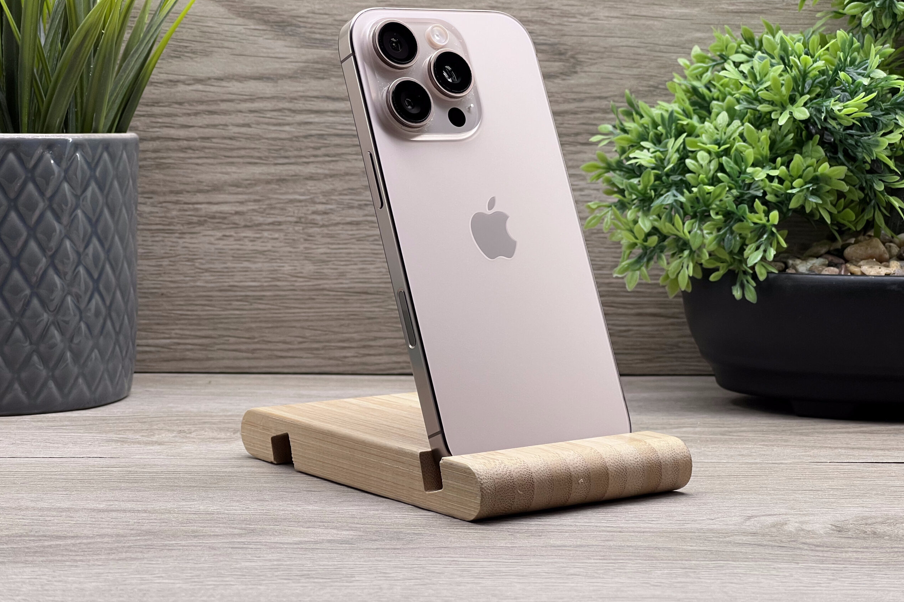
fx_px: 2034
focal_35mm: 81
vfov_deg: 16.8
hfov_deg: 25.1
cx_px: 454
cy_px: 269
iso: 64
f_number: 2.8
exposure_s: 1/100
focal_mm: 9
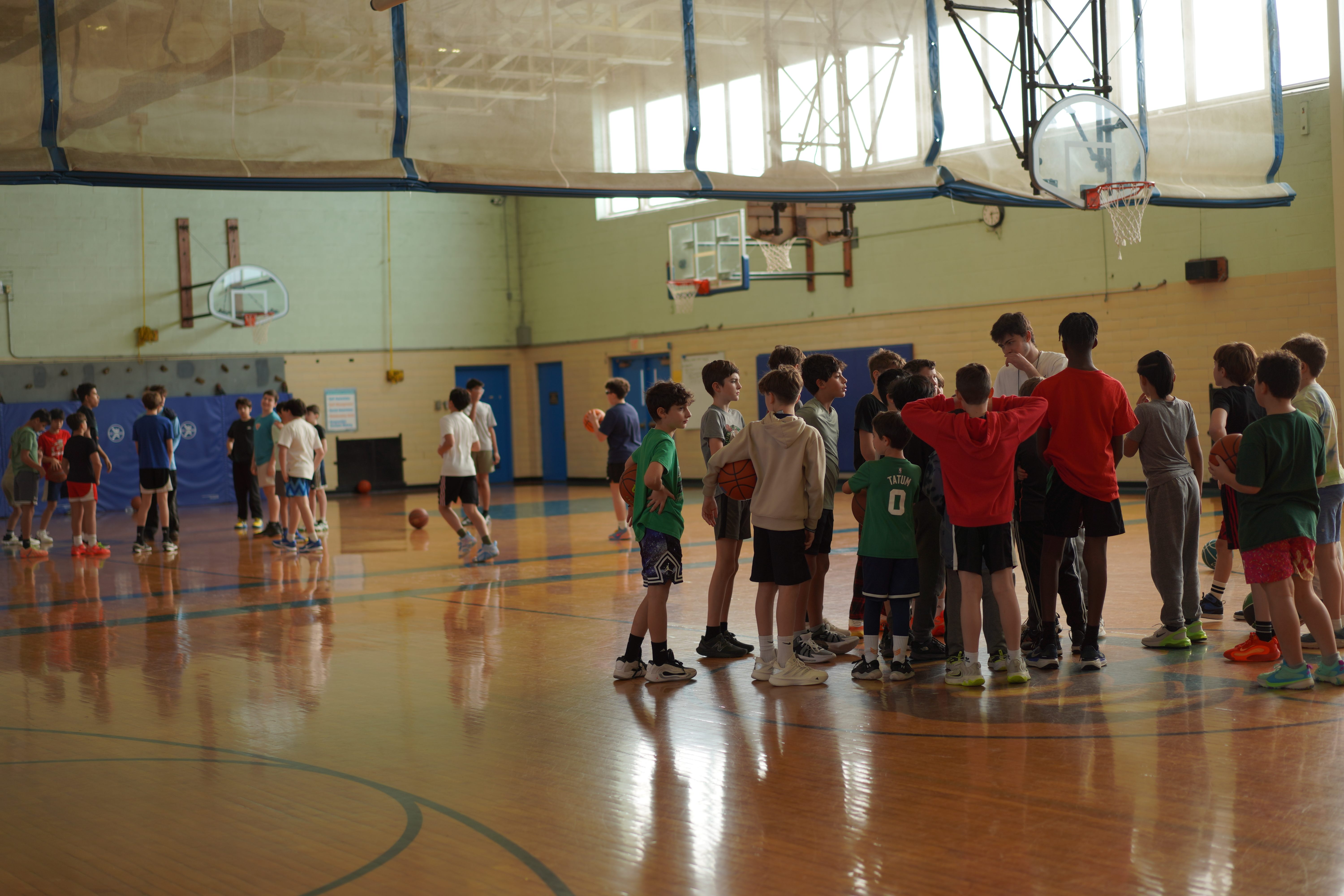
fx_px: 2053
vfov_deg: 24.6
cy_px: 448
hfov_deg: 36.2
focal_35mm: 55
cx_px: 672
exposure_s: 1/320
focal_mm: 55
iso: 100
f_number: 2
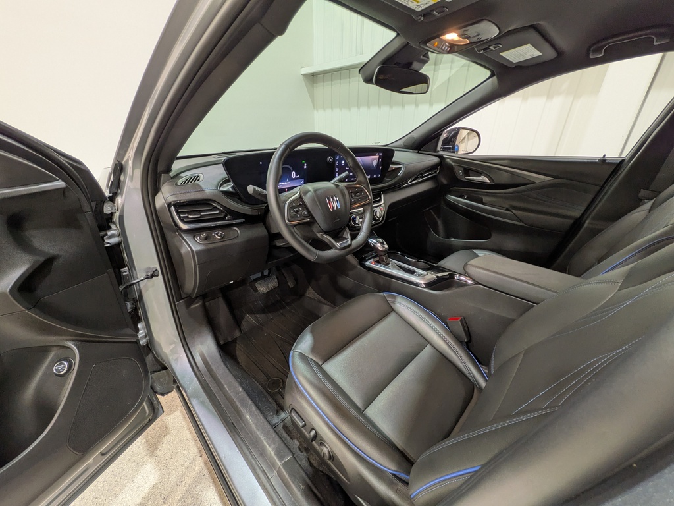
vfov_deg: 85.7
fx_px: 273
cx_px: 337
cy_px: 253
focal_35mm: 14
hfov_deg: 102.1
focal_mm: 1.83
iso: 60
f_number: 2.2
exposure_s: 1/25
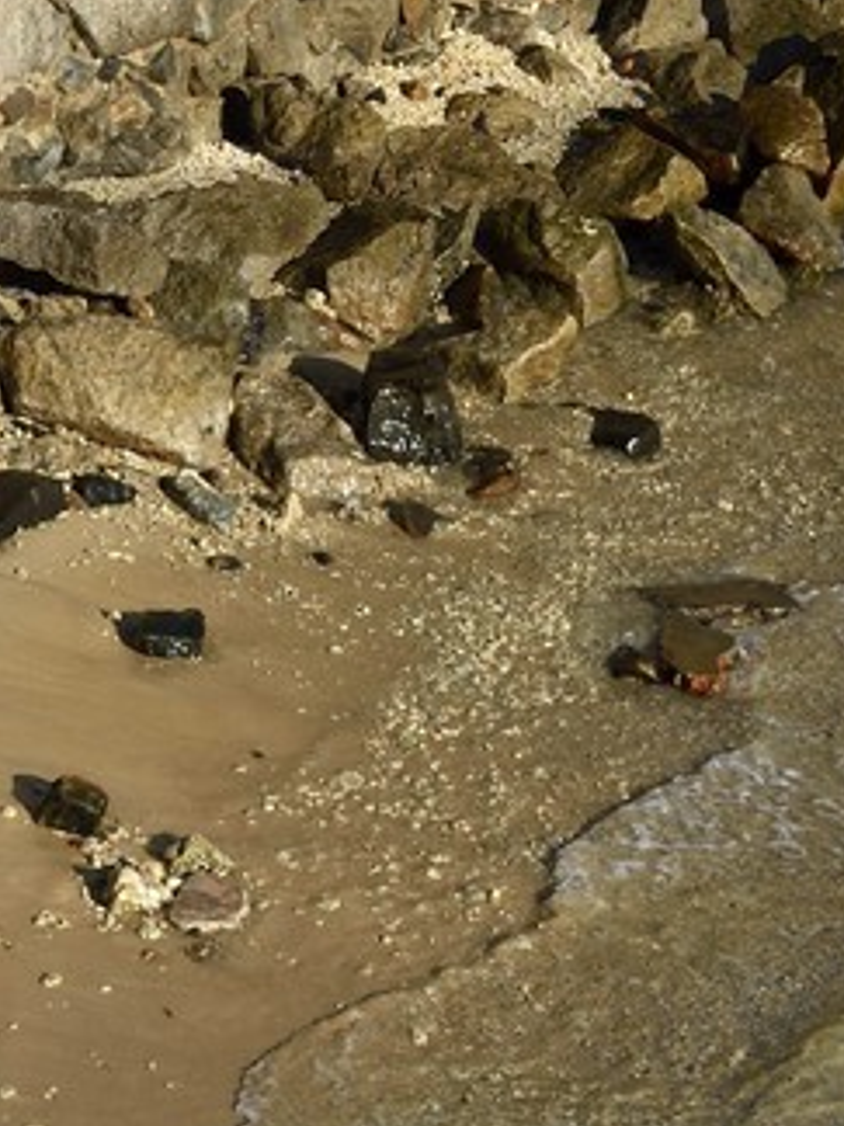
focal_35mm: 171
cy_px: -789
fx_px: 5559
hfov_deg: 8.7
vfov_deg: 10.9
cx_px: 179
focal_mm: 36
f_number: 14
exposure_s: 1/250
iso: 200
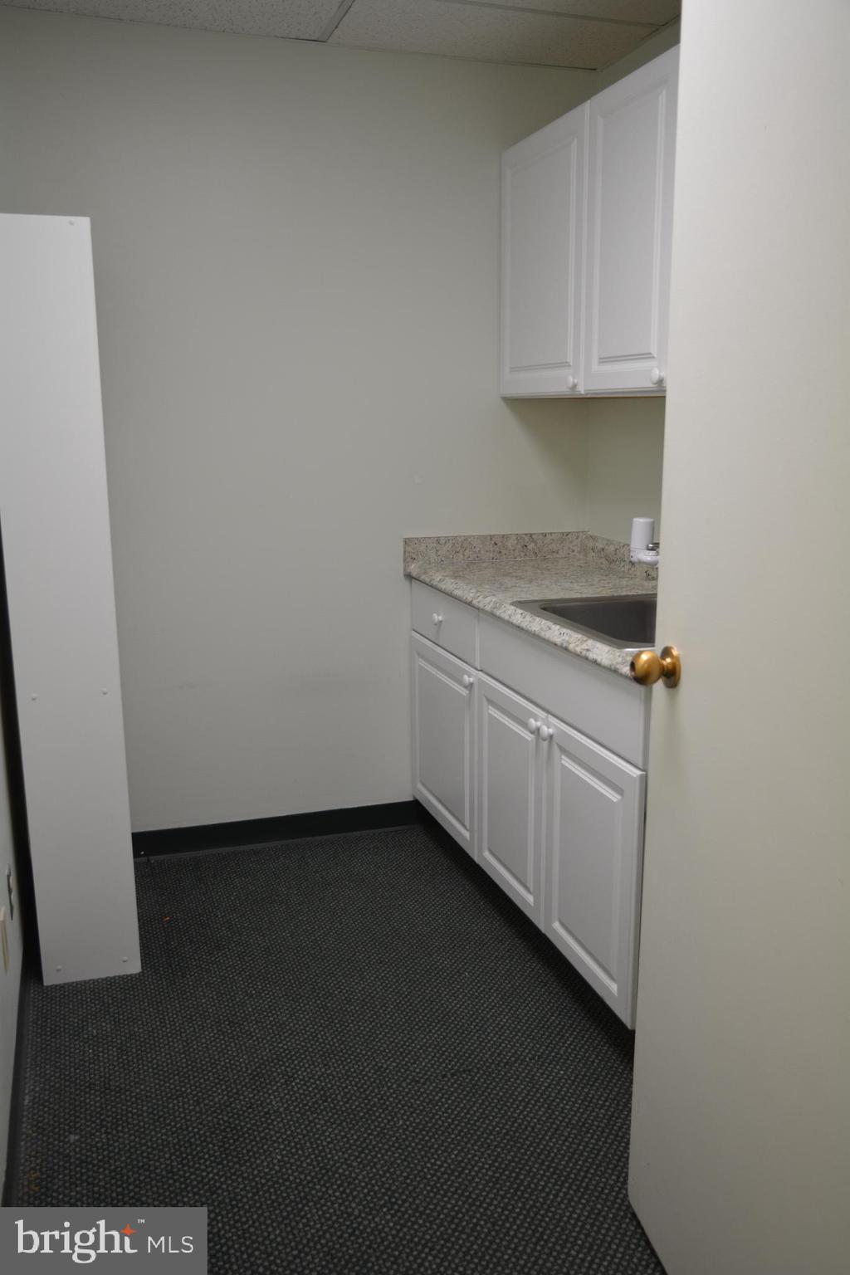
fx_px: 1062
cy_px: 638
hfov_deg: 43.6
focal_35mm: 30
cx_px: 425
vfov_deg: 61.9
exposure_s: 1/80
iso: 400
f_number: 4
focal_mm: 20
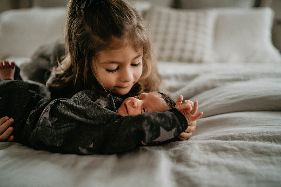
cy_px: 94
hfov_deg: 54.4
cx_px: 140
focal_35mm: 35
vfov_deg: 37.9
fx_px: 273
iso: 1000
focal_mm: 35
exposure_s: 1/200
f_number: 2
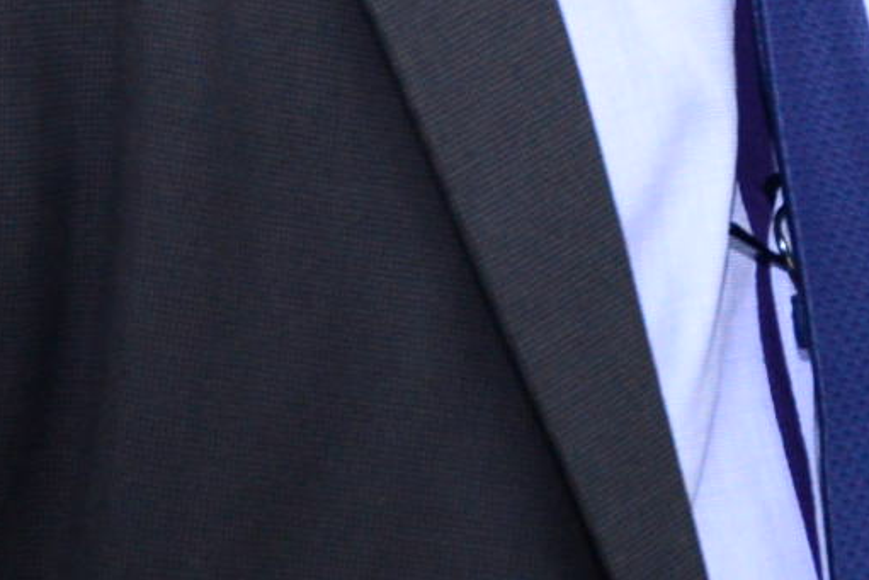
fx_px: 4974
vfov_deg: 6.6
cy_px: -173
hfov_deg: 9.8
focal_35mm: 206
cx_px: 1187
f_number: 4
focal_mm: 35
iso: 1600
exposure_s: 1/60
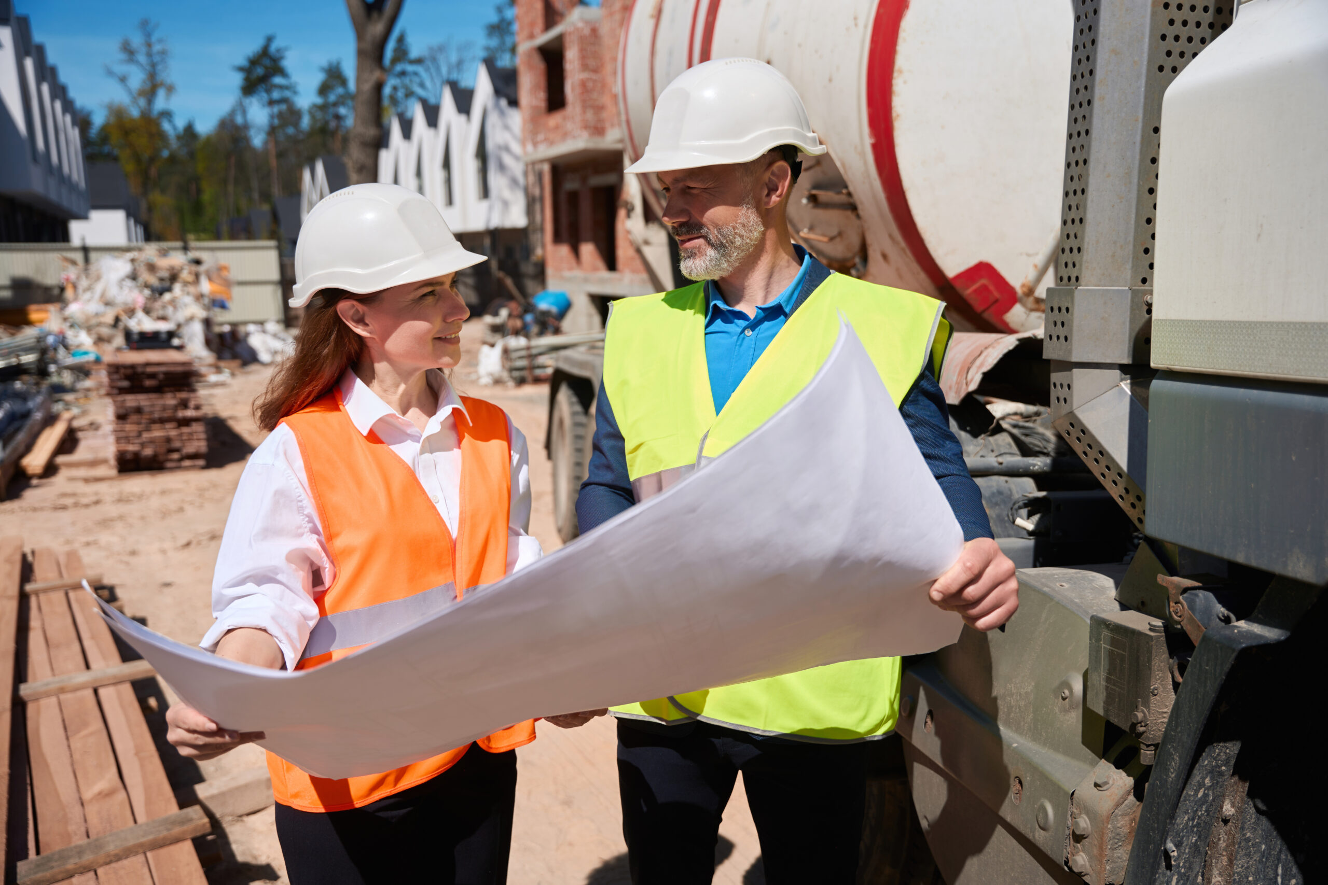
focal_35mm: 31
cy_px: 442
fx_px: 1132
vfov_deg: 42.7
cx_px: 664
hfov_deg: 60.8
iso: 100
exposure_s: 1/2500
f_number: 3.2
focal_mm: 30.7
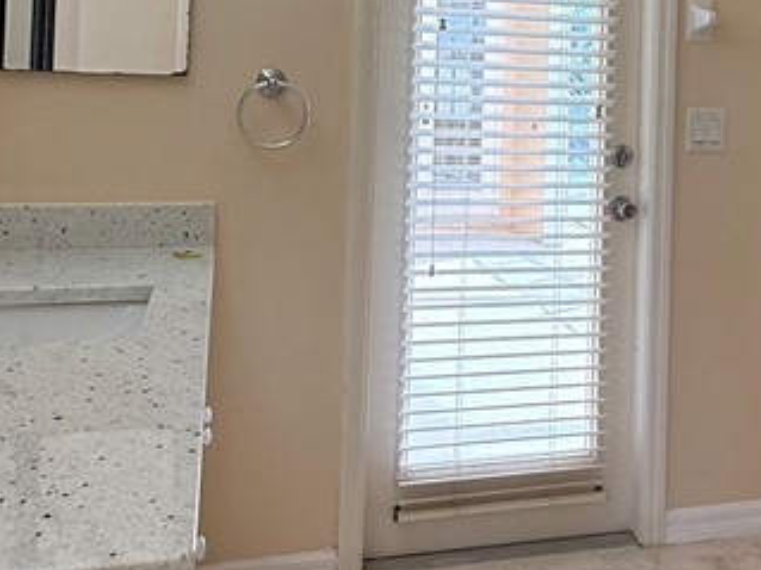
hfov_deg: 41.3
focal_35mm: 45
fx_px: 989
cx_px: 530
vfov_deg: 30.9
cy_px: 69
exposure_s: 1/129
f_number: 2.2
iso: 64
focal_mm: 2.22
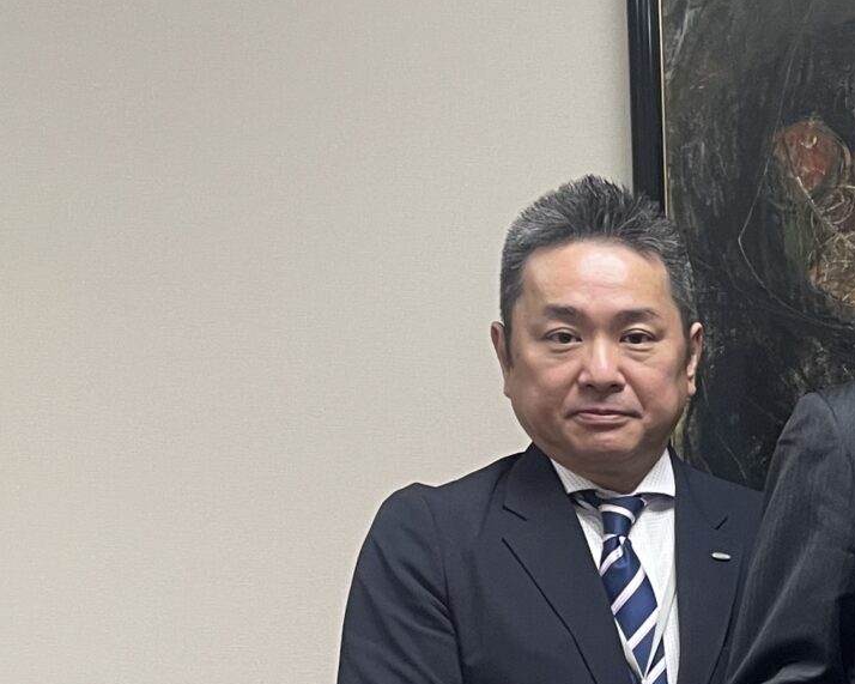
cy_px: 606
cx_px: 1341
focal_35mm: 91
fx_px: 2302
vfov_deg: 16.7
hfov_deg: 18.3
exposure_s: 1/60
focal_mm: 4.2
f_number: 1.6
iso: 100
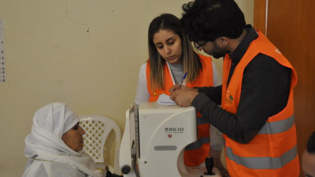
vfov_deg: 22.2
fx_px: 451
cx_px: 156
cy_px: 99
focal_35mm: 54
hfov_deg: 38.5
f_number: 4.2
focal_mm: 34
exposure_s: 1/30
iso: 1250
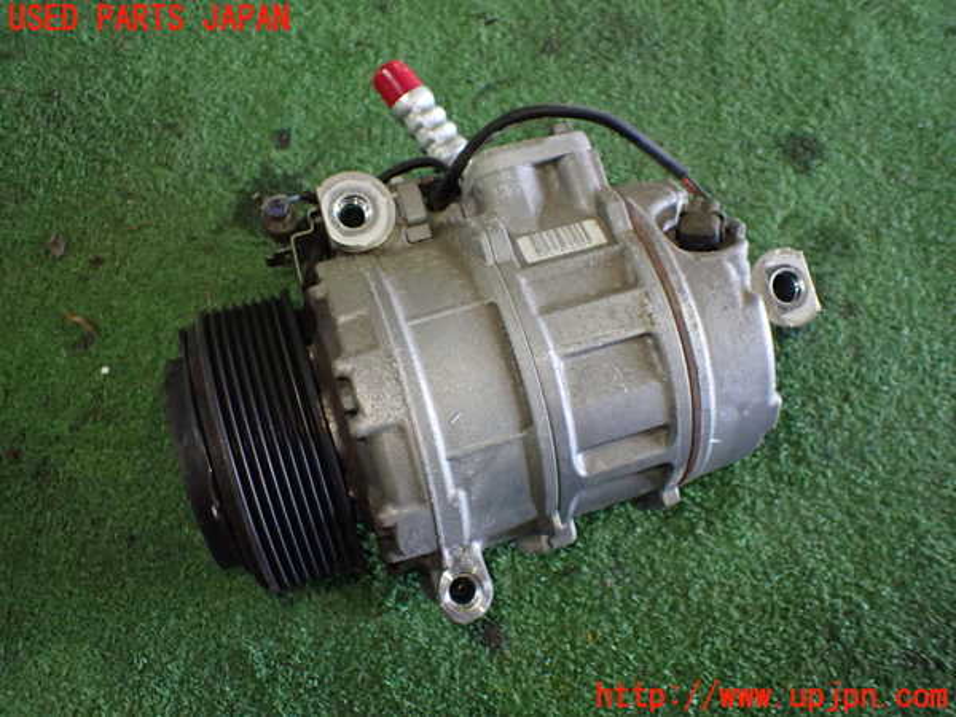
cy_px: 358
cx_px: 478
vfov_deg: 46.8
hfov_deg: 60.0
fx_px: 829
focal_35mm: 30
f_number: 2.3
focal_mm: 5.4
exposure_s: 1/125
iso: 800
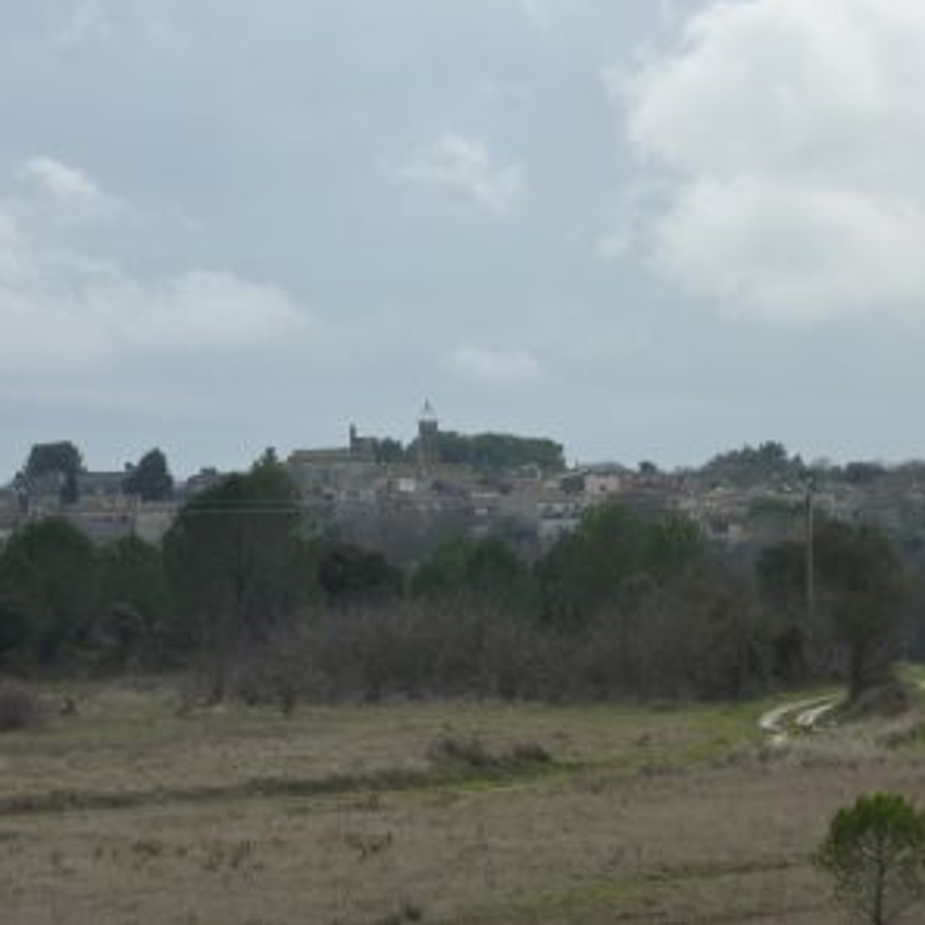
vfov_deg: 12.3
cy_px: 459
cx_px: 462
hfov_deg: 12.3
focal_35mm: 142
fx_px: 4293
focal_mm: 19.5
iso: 125
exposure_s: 1/400
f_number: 4.4
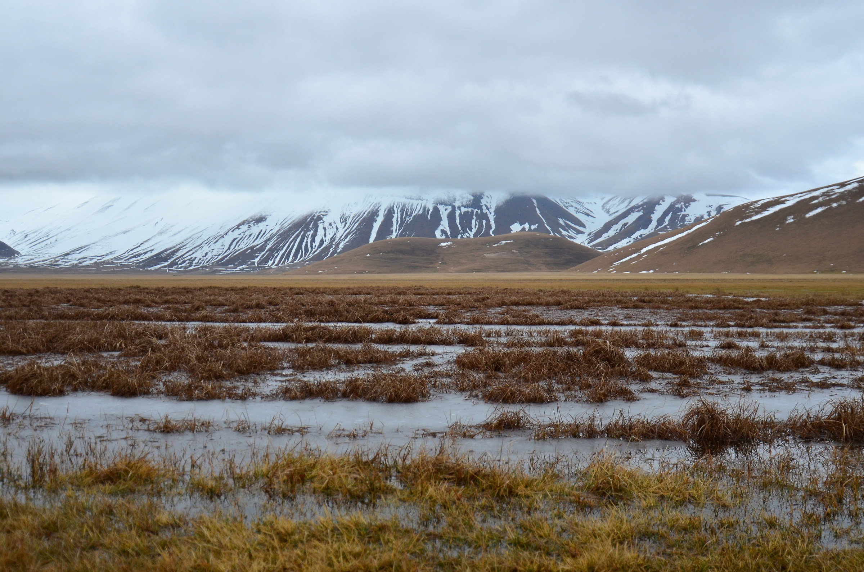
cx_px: 432
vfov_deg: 36.7
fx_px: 862
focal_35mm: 36
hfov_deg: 53.2
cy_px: 286
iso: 320
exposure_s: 1/250
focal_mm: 24
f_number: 3.5
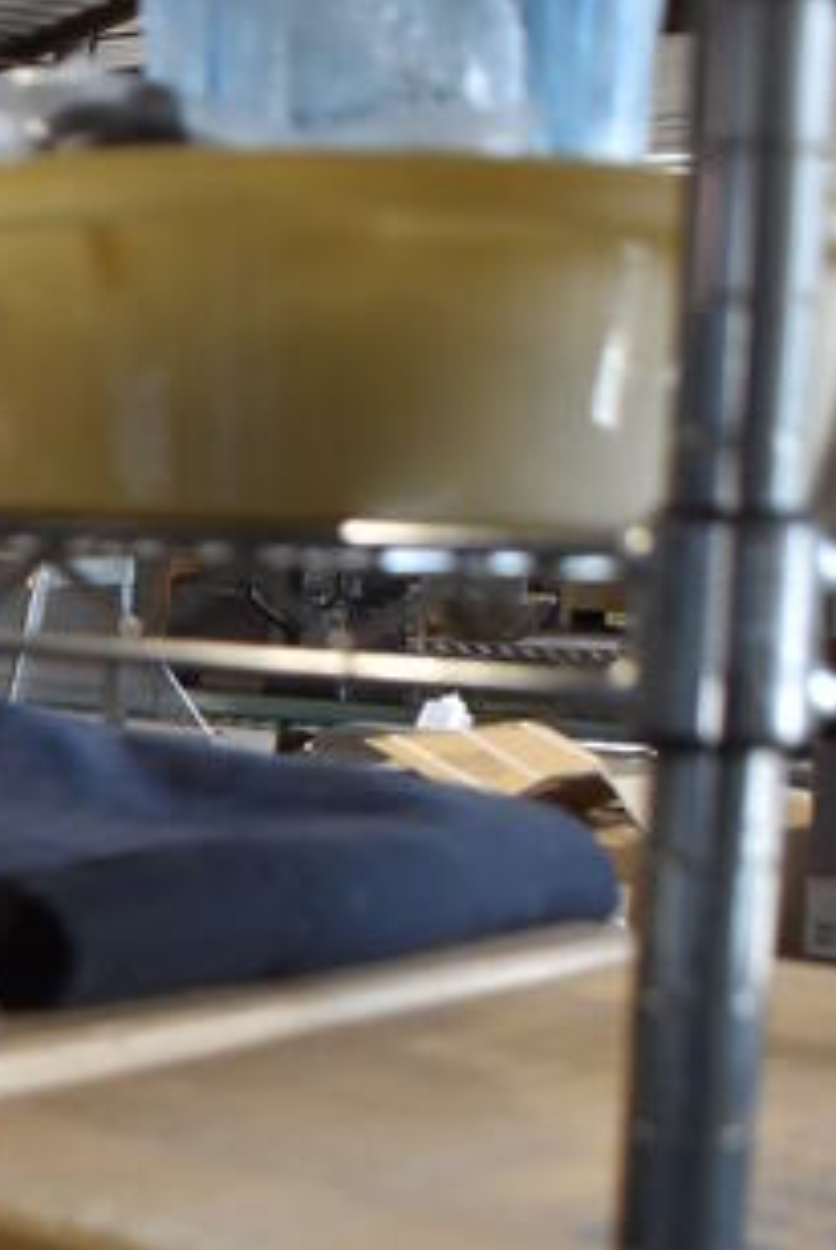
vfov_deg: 24.4
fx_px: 2780
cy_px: 1191
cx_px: -280
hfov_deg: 16.1
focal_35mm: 80
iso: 800
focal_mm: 18
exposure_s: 1/200
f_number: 3.5
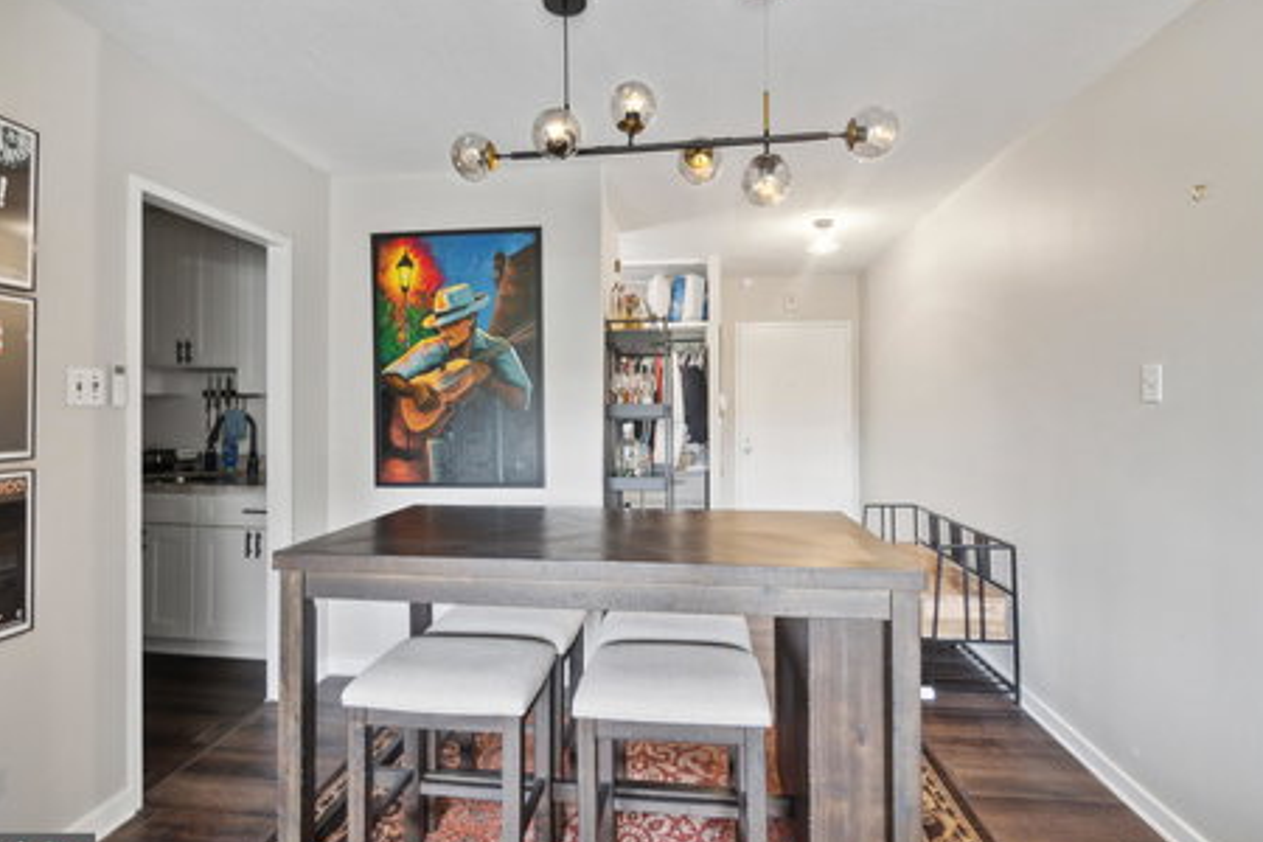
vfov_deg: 73.7
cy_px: 432
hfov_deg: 96.7
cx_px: 623
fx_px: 561
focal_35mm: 16
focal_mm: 10
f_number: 7.1
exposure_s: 1/1.67
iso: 200
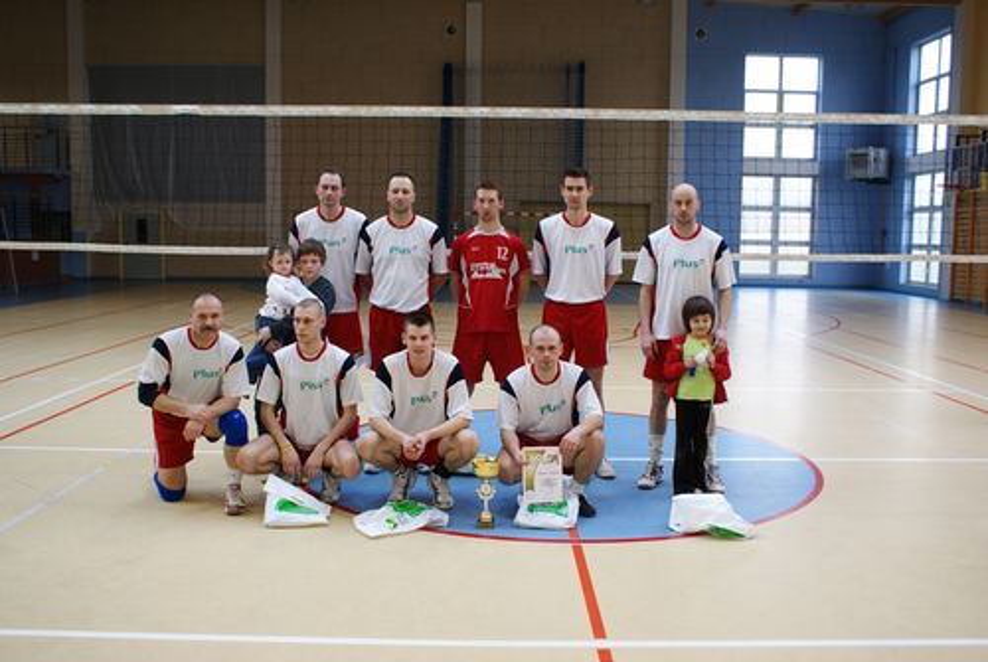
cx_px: 494
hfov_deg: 57.2
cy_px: 331
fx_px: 907
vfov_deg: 40.1
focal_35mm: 33
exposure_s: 1/40
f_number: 4
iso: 100
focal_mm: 22
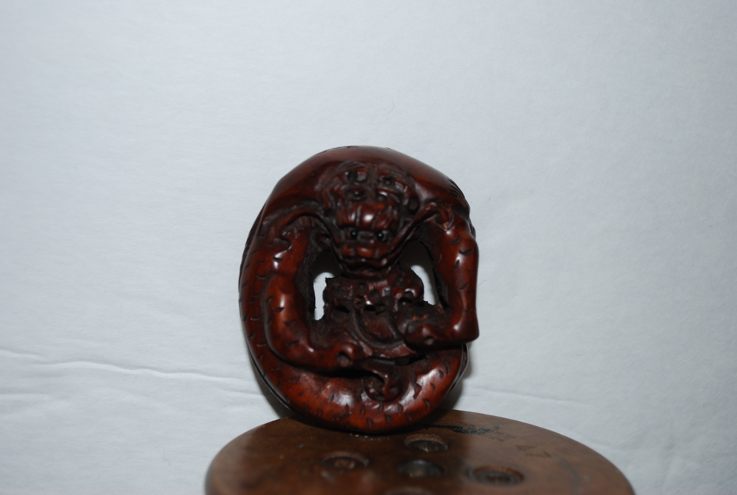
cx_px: 368
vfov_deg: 28.2
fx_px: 985
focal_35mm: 48
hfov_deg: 41.0
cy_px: 248
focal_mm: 32
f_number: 5
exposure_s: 1/60
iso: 200
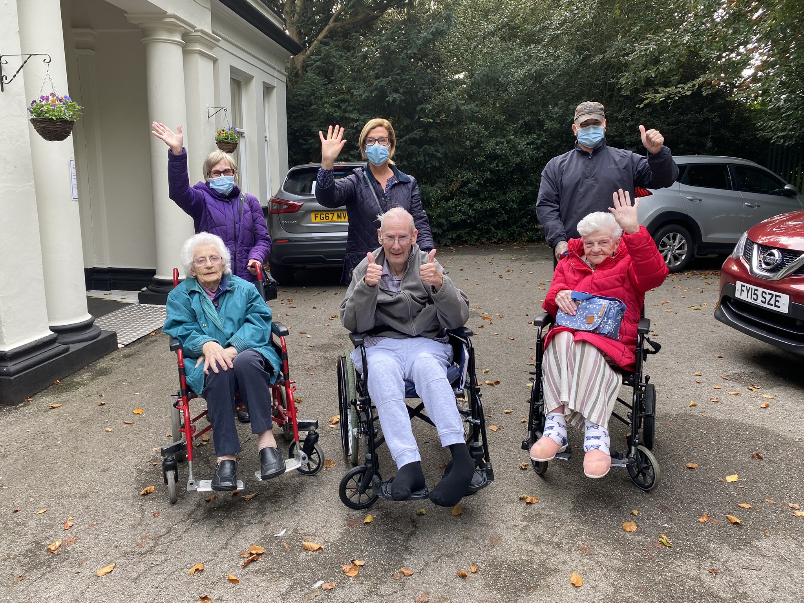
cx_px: 402
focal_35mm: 26
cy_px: 302
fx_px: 604
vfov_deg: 53.1
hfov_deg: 67.3
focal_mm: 4.25
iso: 32
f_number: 1.8
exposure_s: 1/142
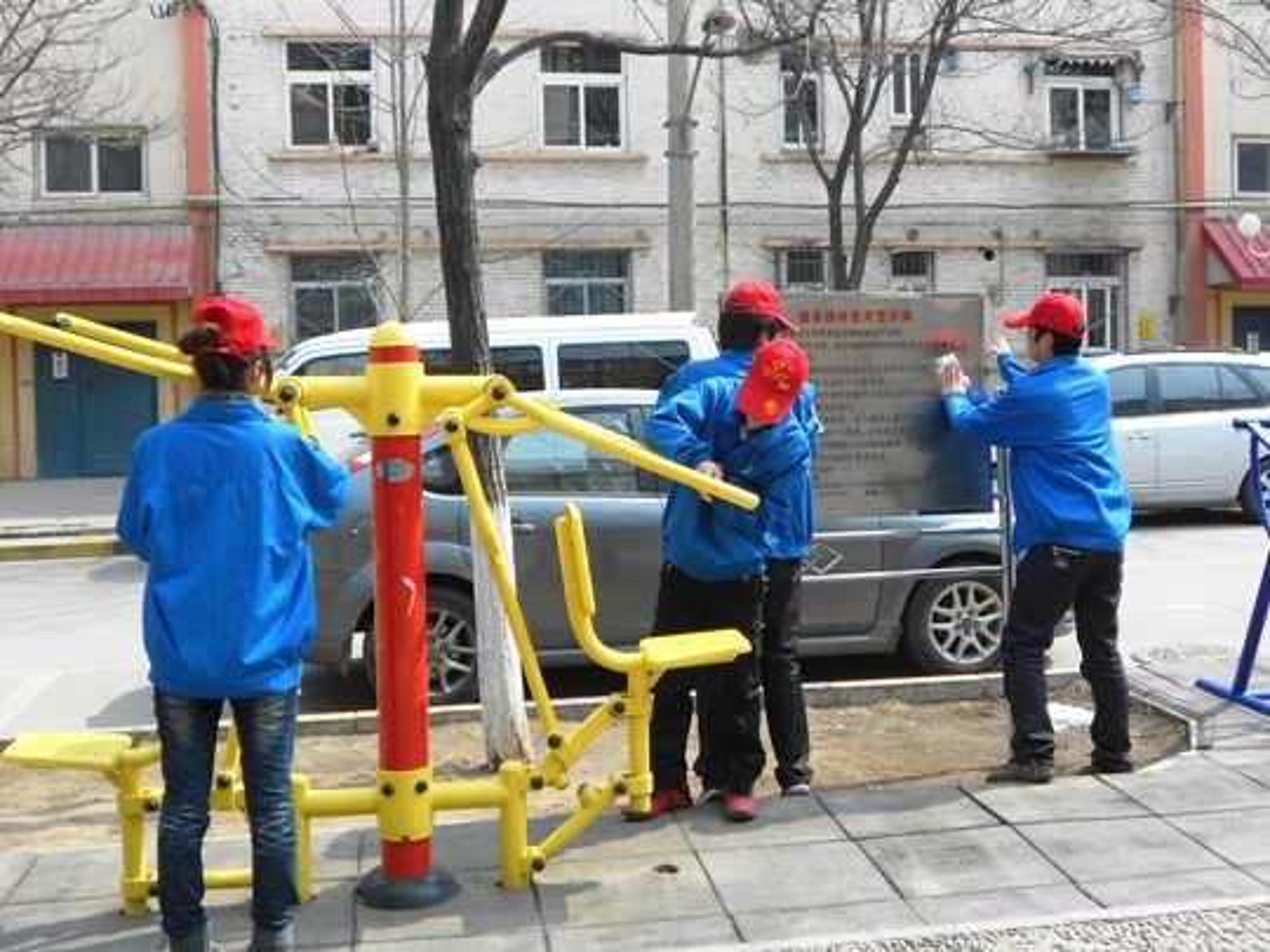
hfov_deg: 43.9
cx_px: 635
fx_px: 1578
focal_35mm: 43
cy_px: 476
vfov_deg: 33.6
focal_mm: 7.7
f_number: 4.2
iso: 80
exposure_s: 1/250
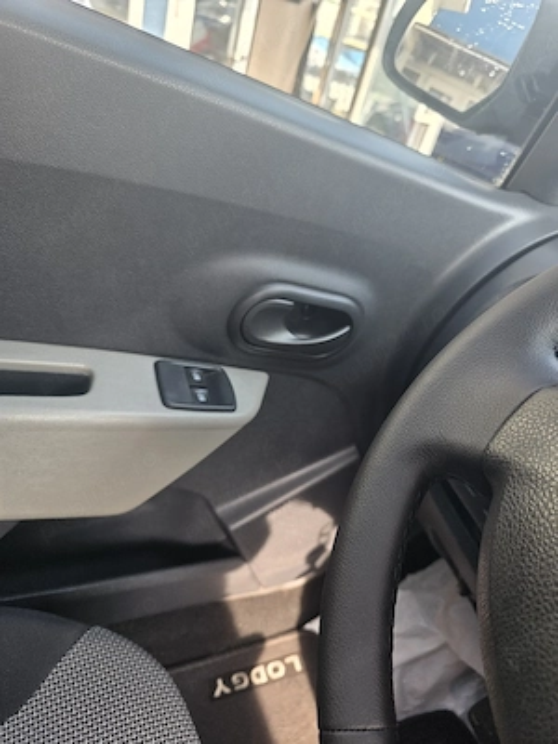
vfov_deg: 73.9
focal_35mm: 23
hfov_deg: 58.9
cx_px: 279
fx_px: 494
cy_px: 372
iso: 64
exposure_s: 1/182
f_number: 1.7
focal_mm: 6.3
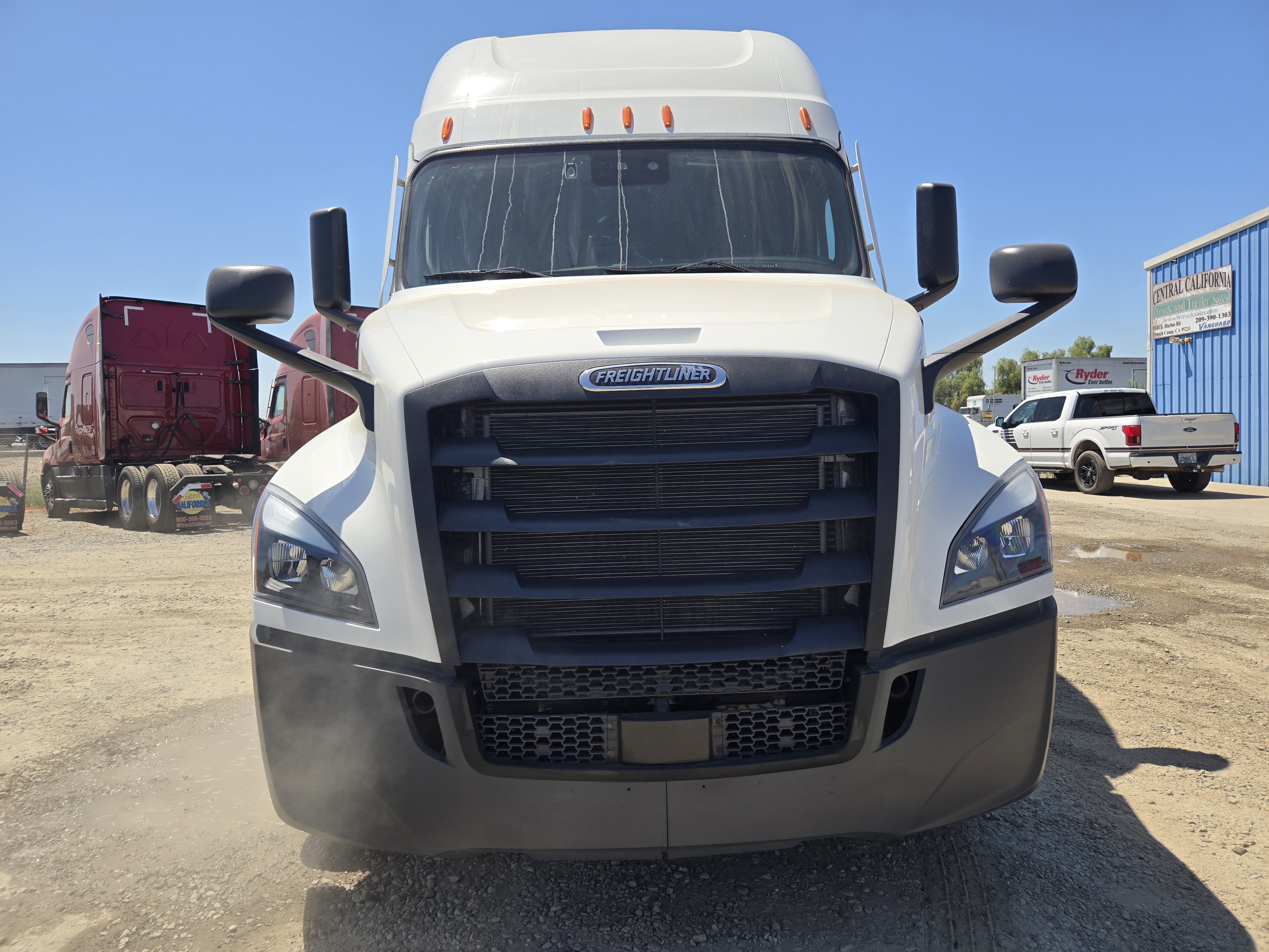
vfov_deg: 58.9
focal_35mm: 23
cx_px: 634
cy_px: 476
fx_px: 843
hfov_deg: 73.9
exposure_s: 1/1819
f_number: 1.8
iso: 25
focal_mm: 5.4
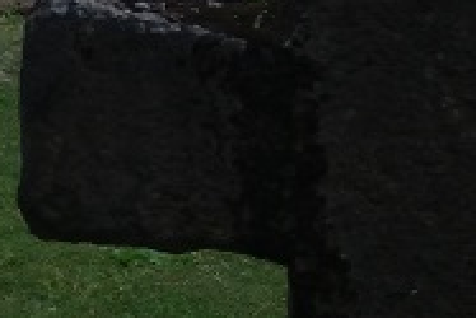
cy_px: -359
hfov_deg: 17.2
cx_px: 0
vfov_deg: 10.6
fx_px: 1535
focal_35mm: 116
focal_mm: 3.7
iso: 64
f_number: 1.9
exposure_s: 1/518
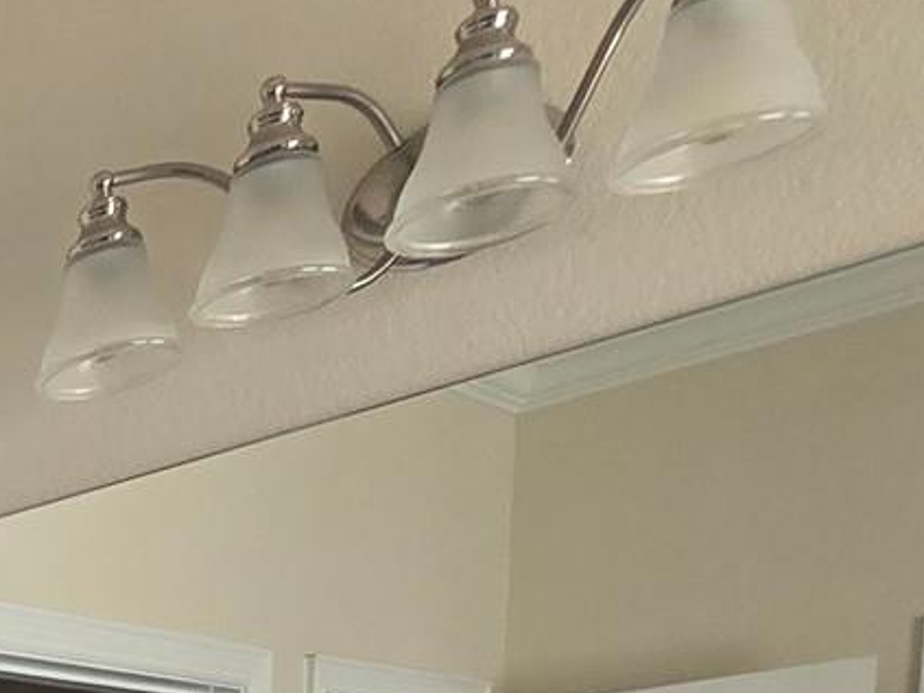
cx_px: -885
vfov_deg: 17.1
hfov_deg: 19.3
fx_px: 1681
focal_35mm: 63
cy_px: 1386
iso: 160
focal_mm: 2.2
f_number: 2.2
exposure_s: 1/60
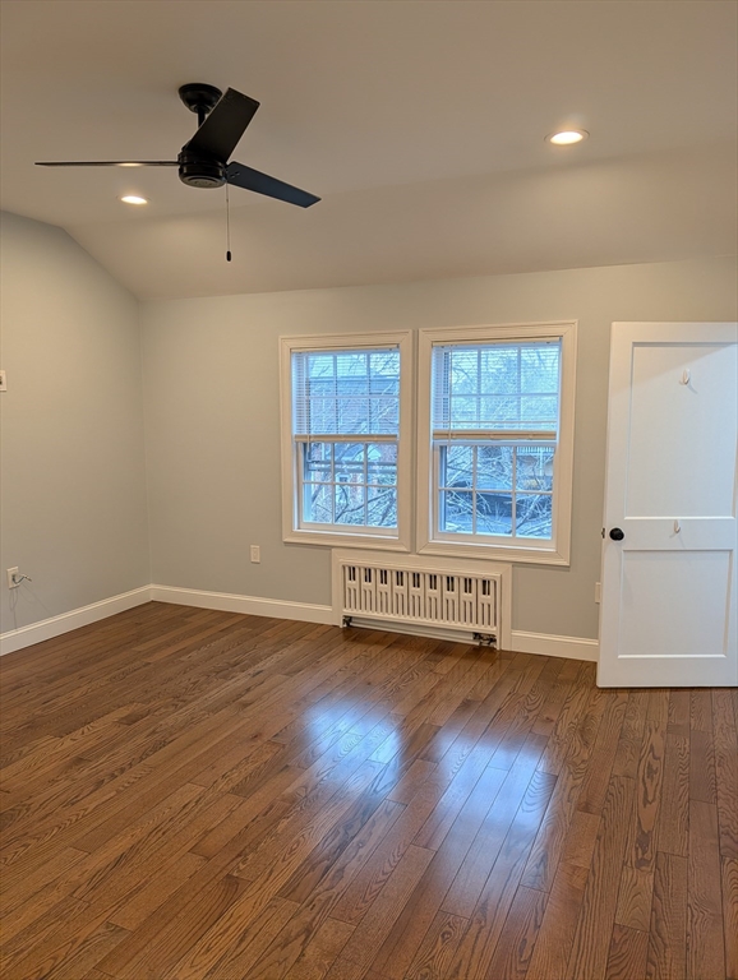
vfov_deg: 71.5
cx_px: 369
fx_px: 681
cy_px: 490
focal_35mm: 24
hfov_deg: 56.9
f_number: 1.68
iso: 24
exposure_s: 1/120
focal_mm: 6.9
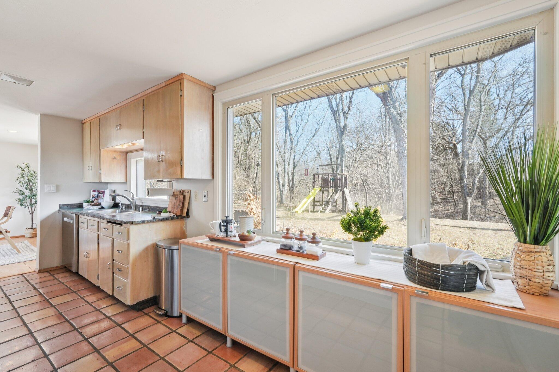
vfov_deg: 73.7
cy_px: 186
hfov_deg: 96.7
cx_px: 280
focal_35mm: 16
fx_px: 248
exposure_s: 1/30
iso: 320
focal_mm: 16
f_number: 9
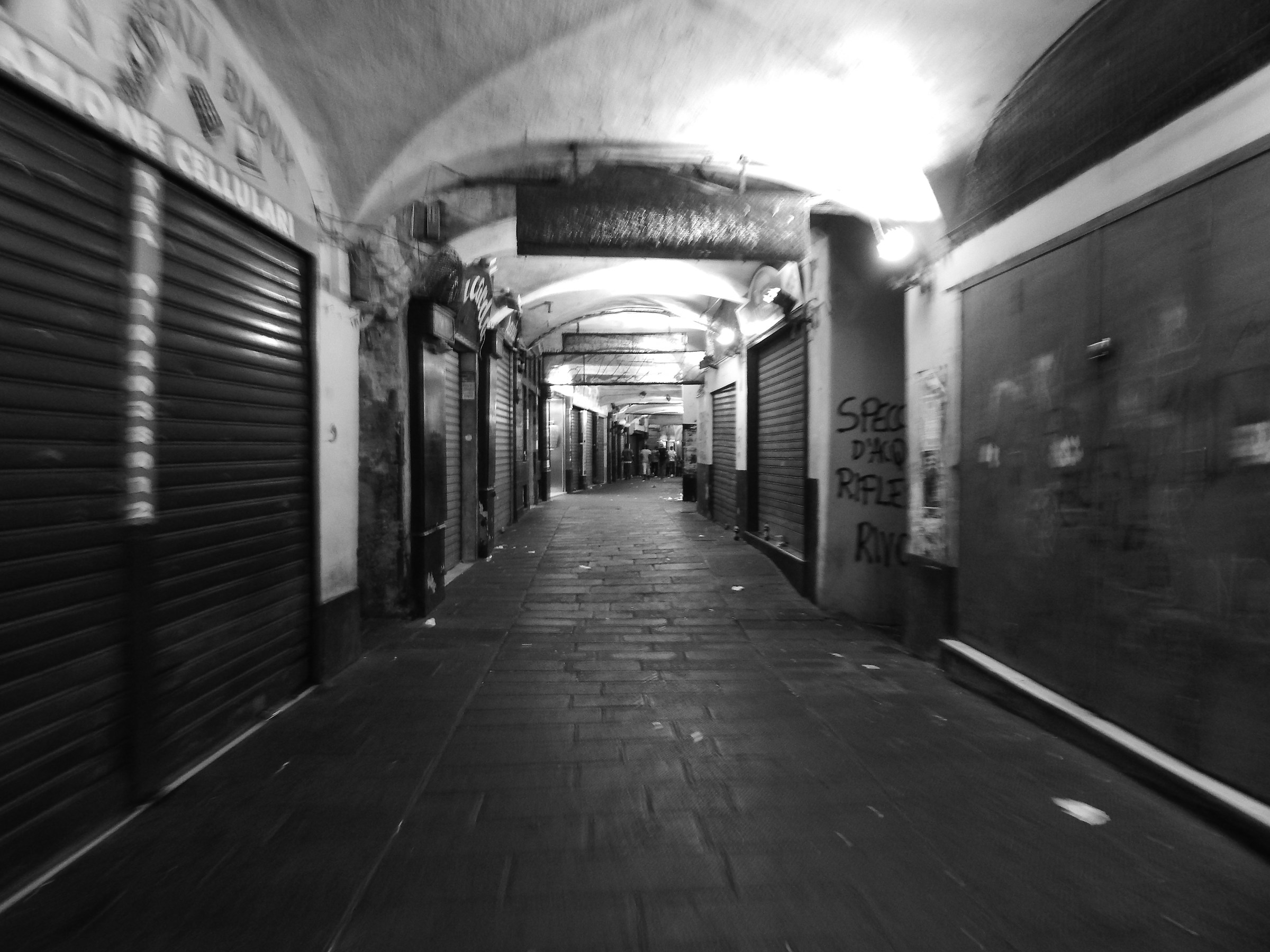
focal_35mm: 22
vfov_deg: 61.1
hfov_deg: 76.4
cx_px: 635
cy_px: 476
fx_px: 807
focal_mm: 4
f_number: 3
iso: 400
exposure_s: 1/8
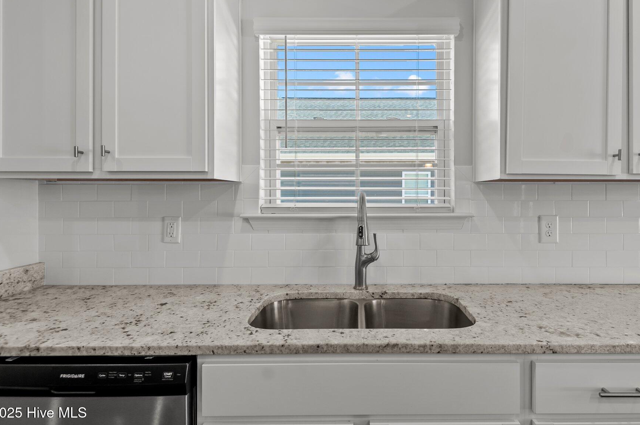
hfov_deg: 86.6
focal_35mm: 19
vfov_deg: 64.2
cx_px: 358
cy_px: 183
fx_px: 337
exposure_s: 1/80
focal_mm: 16
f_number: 4.5
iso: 400
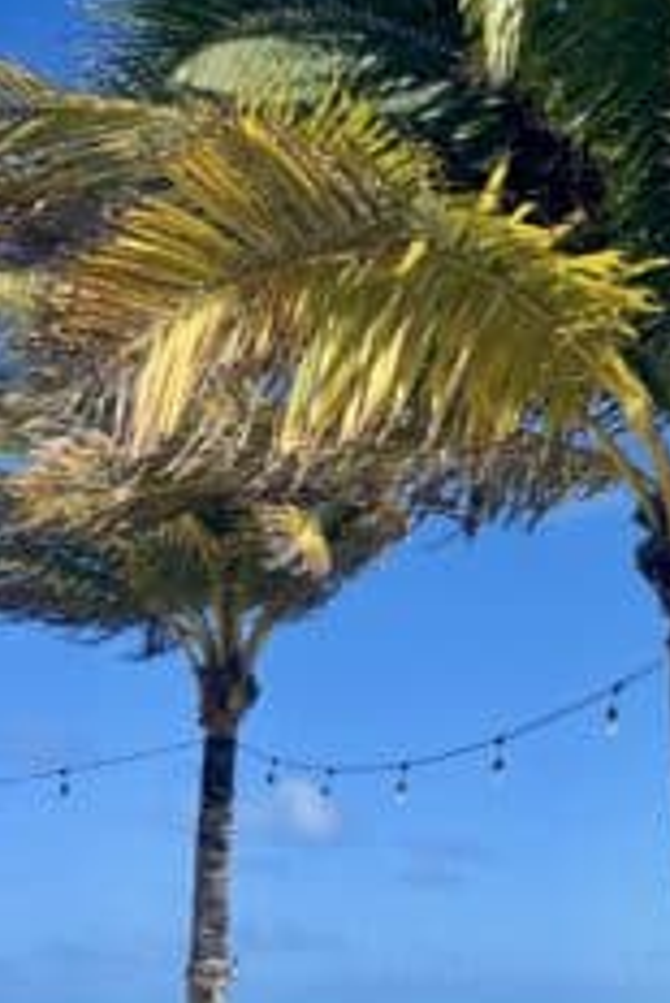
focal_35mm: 61
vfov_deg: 31.5
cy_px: 873
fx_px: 1700
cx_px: 845
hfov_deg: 20.5
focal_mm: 5.96
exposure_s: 1/5618
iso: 50
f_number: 1.6
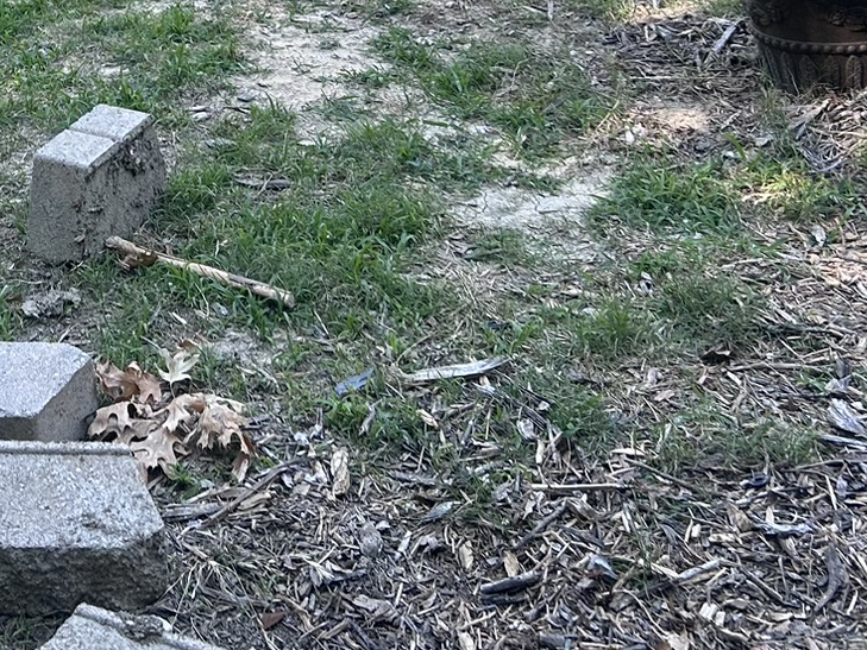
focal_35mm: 73
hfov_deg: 25.6
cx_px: 44
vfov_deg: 18.6
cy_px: -216
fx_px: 1829
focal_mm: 5.7
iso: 50
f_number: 1.5
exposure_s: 1/316
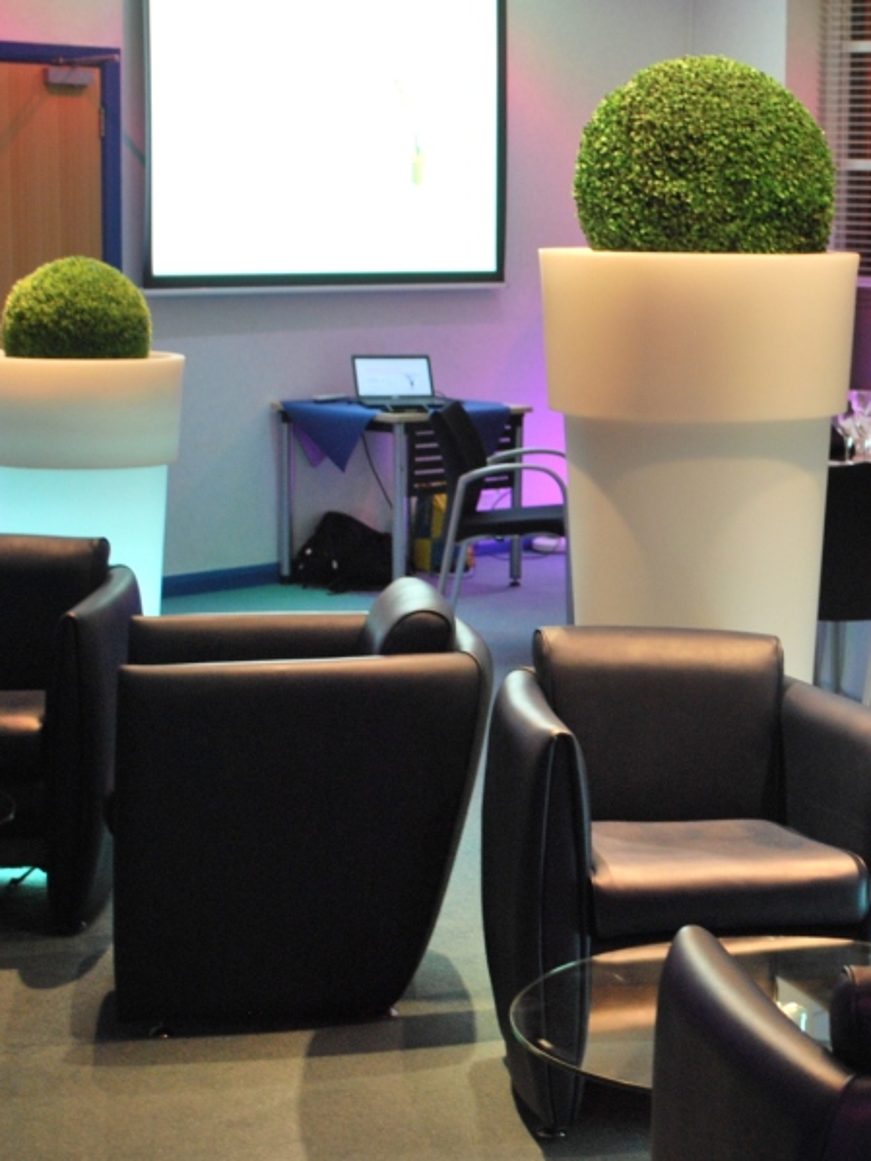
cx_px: 807
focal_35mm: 79
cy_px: 555
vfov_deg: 24.7
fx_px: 2651
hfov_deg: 18.3
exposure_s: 1/10
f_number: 4.8
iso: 400
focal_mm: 32
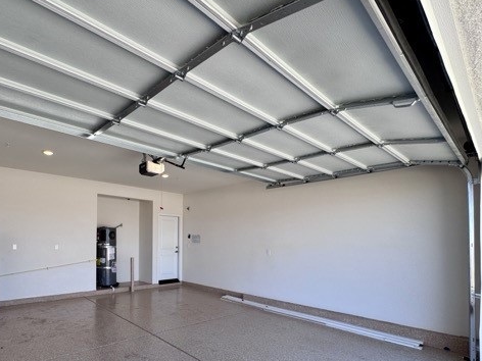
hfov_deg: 82.5
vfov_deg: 67.0
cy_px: 238
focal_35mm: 19
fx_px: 265
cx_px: 172
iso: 40
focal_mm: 2.22
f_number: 2.2
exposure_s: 1/278
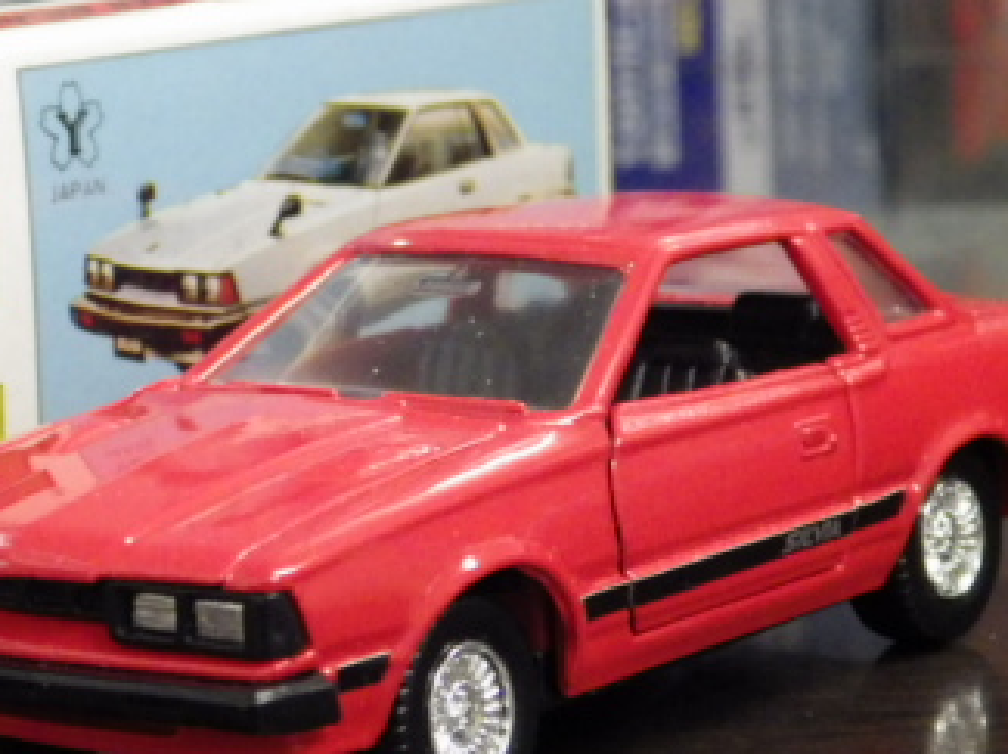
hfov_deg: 14.0
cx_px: 171
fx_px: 4072
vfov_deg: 10.6
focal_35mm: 140
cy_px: 298
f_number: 4.2
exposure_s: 1/30
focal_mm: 12.8
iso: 800
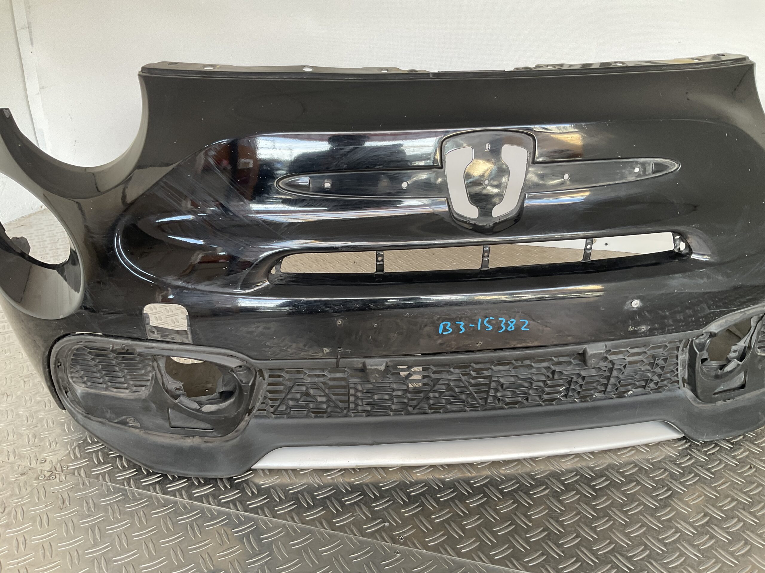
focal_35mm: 29
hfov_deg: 61.7
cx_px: 382
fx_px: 641
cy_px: 286
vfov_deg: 48.2
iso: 40
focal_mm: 3
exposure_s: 1/50
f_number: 1.8
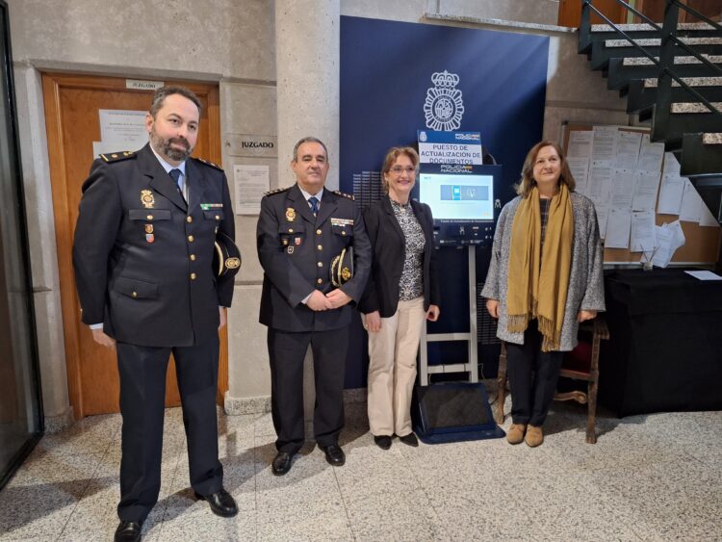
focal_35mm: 23
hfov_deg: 73.9
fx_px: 480
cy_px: 271
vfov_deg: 58.9
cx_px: 361
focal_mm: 5.54
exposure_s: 1/20
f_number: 1.8
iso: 400
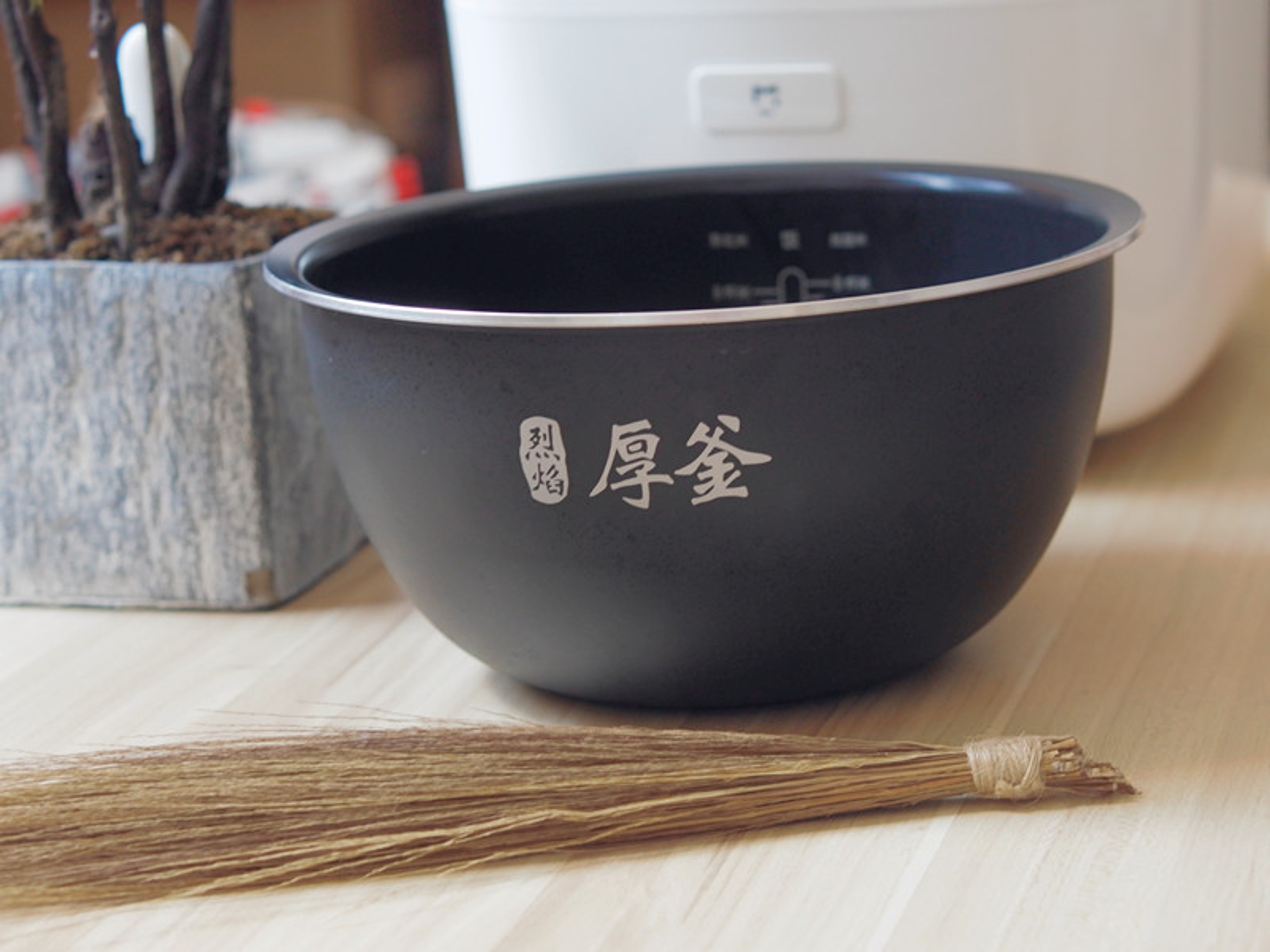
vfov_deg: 17.2
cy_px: 476
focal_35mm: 86
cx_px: 635
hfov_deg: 22.8
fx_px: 3155
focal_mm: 43
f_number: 3.5
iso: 800
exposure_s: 1/100
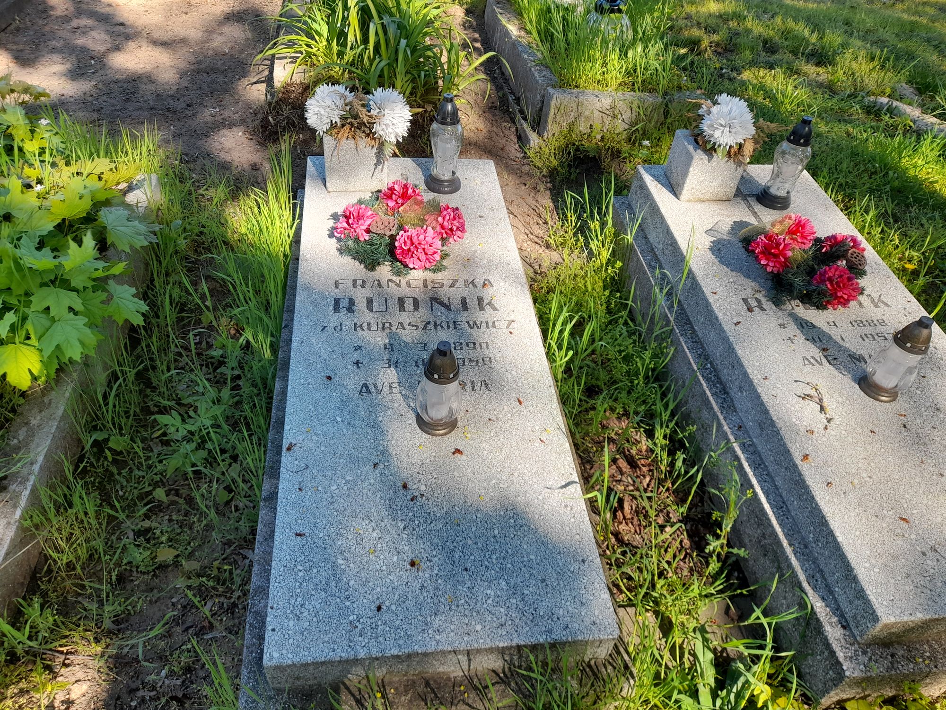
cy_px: 355
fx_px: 683
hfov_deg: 69.4
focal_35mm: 25
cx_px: 473
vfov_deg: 54.9
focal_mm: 4.6
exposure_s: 1/134
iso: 20
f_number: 2
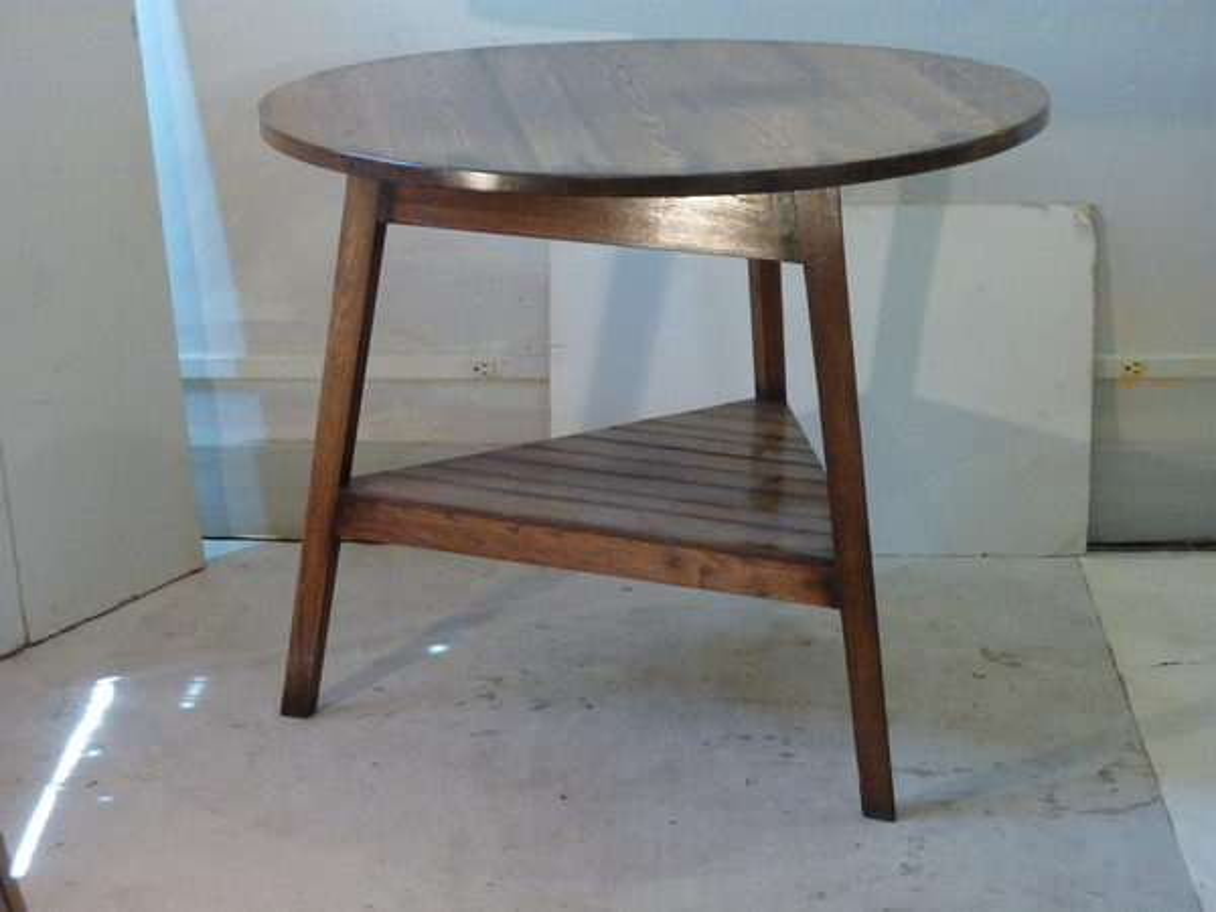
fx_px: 2916
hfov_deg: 23.6
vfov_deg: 17.8
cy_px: 456
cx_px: 608
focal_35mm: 83
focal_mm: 13.7
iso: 400
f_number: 4.2
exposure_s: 1/15
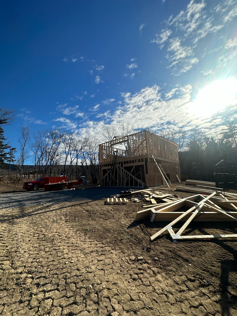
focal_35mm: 14
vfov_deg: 102.1
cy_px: 158
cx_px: 118
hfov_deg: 85.7
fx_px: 128
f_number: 2.2
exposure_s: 1/4464
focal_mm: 2.22
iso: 50
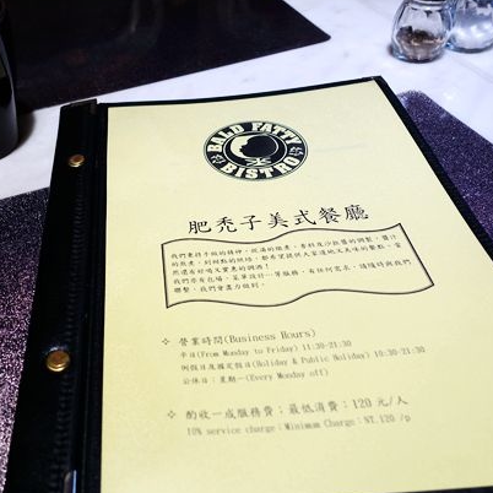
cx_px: 143
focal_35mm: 33
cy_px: 235
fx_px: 532
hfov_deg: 48.4
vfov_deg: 49.7
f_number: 2.8
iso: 125
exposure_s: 1/40
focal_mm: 8.8
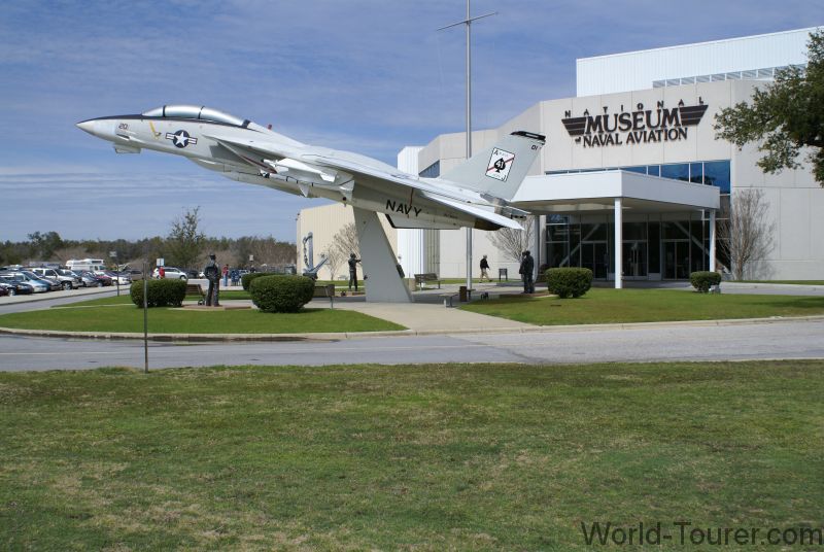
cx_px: 412
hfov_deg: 46.3
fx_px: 963
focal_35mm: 42
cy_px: 276
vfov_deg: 32.0
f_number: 9
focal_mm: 28
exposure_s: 1/320
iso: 100
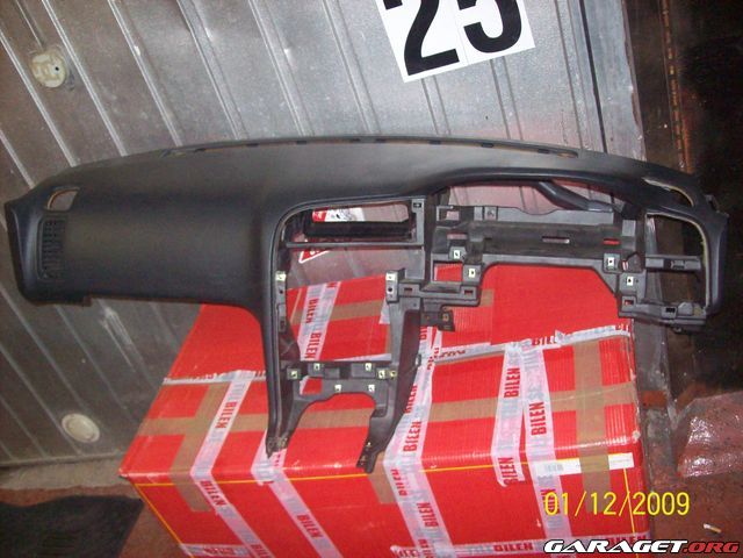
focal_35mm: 36
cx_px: 372
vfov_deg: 39.7
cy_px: 279
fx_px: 773
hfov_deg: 51.4
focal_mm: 6
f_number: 2.7
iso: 400
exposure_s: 1/128
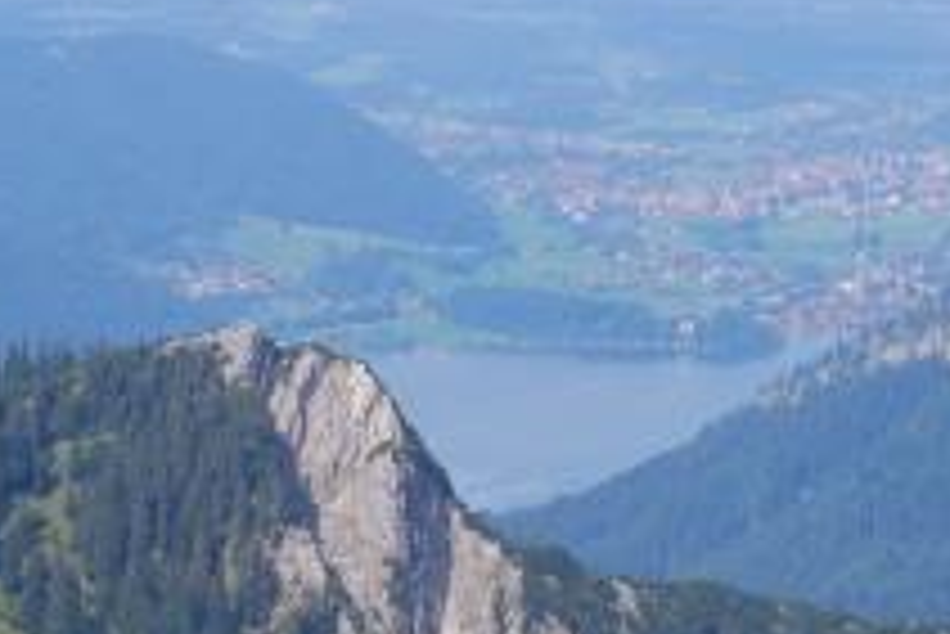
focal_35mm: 223
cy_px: 387
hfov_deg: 9.2
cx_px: 599
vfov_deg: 6.2
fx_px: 5889
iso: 200
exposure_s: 1/640
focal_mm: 70
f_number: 6.3
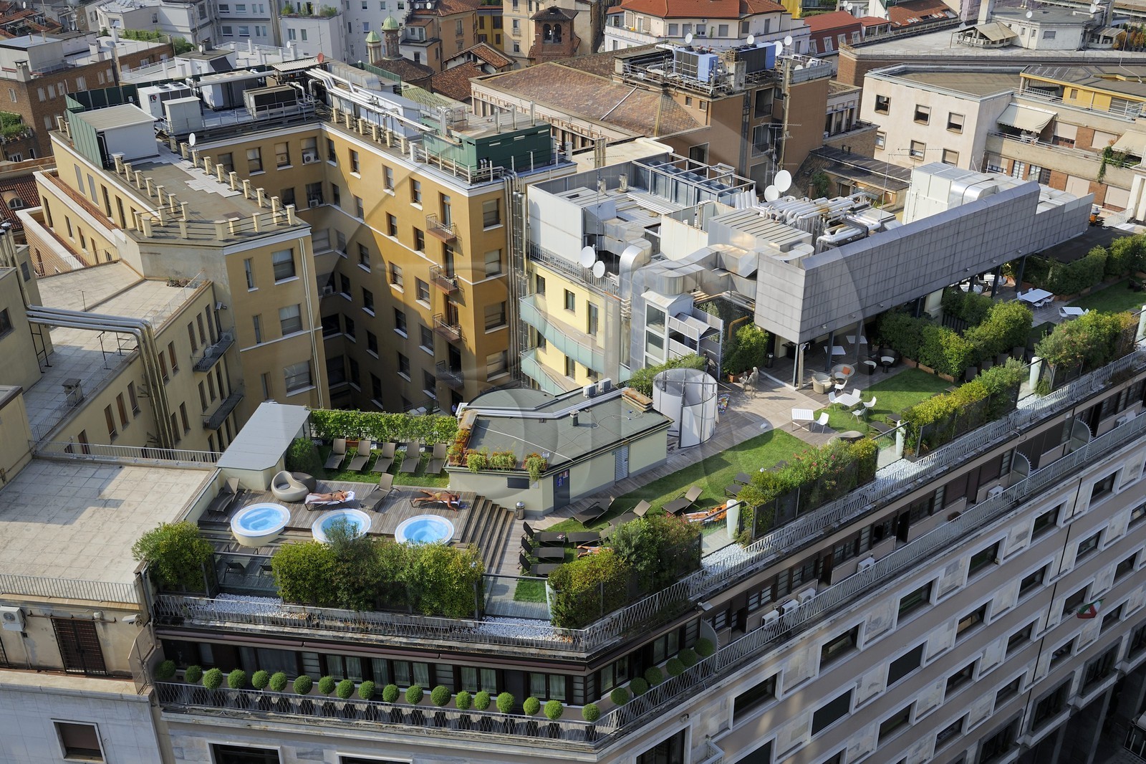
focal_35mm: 34
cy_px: 382
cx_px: 573
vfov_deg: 38.9
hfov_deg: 55.8
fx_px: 1082
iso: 200
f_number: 11
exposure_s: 1/200
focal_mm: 34
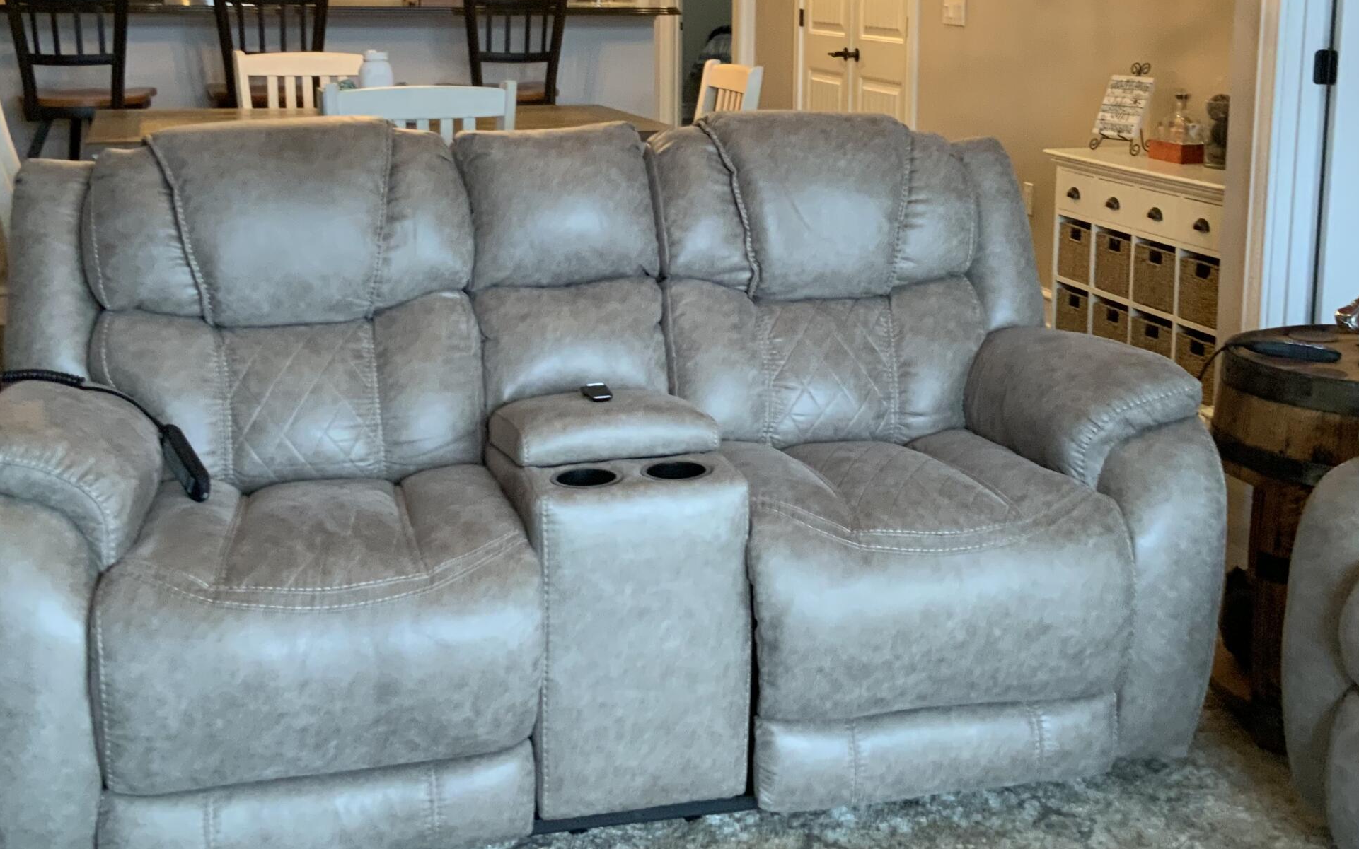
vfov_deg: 26.7
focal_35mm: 48
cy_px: 269
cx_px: 720
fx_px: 1778
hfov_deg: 41.8
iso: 160
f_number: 1.8
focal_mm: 3
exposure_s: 1/60
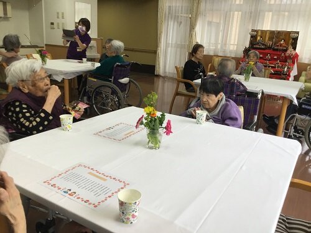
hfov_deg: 58.4
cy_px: 116
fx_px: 279
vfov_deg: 45.4
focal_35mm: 31
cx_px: 156
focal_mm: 3.3
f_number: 2.4
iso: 40
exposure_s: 1/120
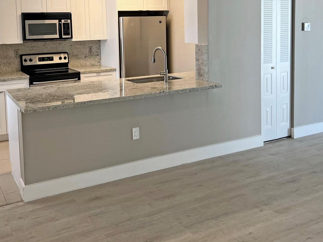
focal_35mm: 40
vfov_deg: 35.1
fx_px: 373
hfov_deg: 46.6
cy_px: 59
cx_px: 130
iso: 64
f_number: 1.5
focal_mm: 5.7
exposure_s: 1/120
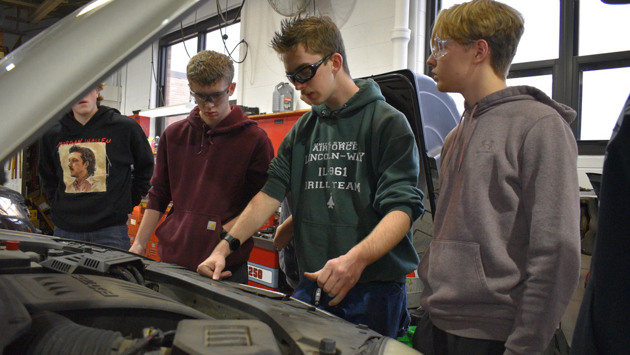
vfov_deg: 40.2
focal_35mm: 29
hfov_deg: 66.1
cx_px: 310
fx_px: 484
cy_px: 189
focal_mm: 18
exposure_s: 1/400
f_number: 3.5
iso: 3200
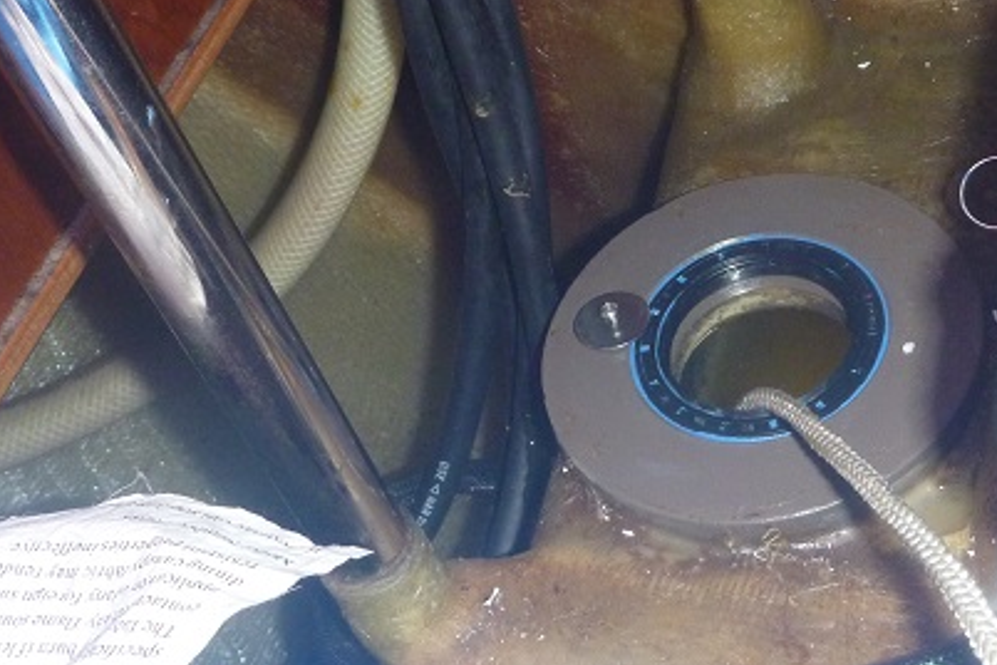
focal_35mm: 58
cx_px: 670
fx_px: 1606
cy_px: 258
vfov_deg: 23.3
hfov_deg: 34.2
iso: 250
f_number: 3.3
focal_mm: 4.9
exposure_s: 1/30
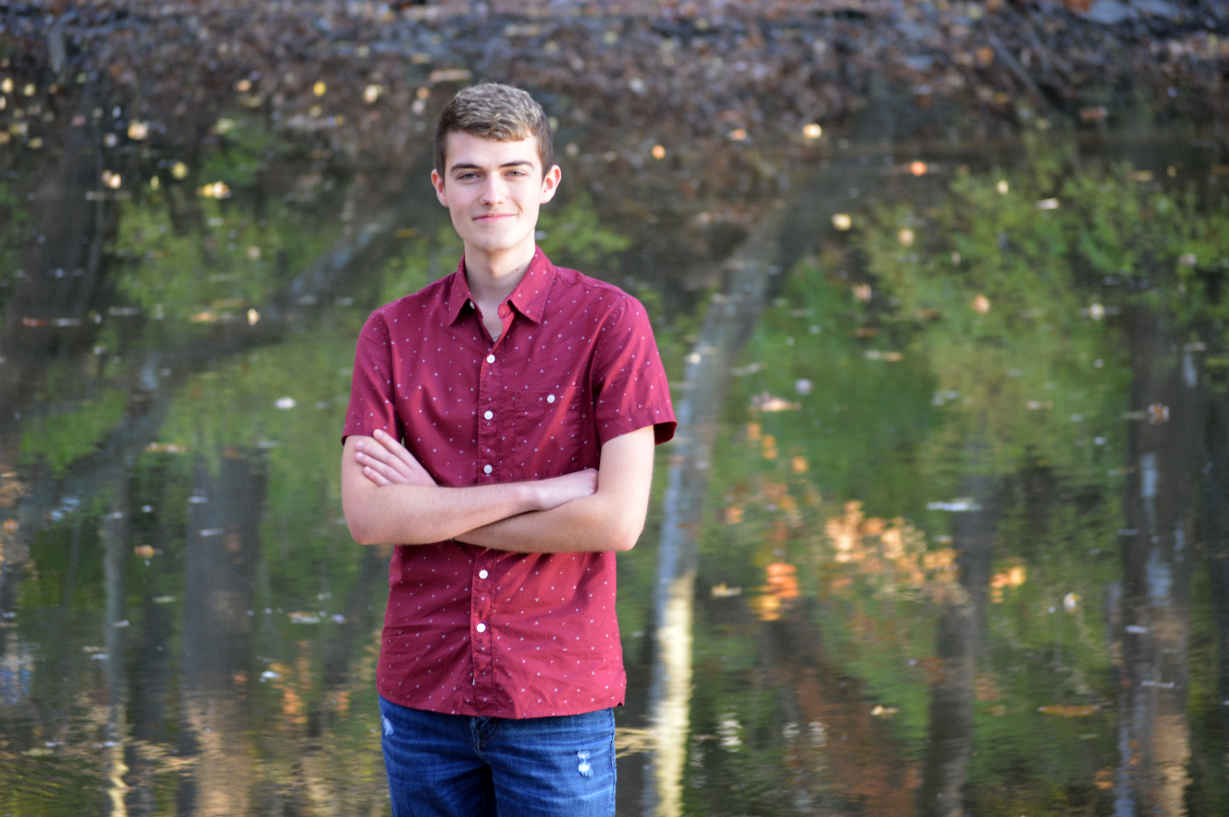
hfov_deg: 11.8
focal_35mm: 174
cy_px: 408
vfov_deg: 7.9
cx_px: 614
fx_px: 5935
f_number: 4.8
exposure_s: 1/60
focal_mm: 116
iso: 400
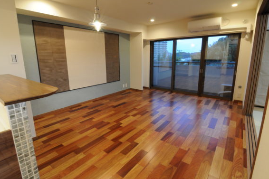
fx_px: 131
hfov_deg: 91.5
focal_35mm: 18
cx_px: 131
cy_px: 85
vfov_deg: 68.7
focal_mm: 11
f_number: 11
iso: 720
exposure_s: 1/2.5
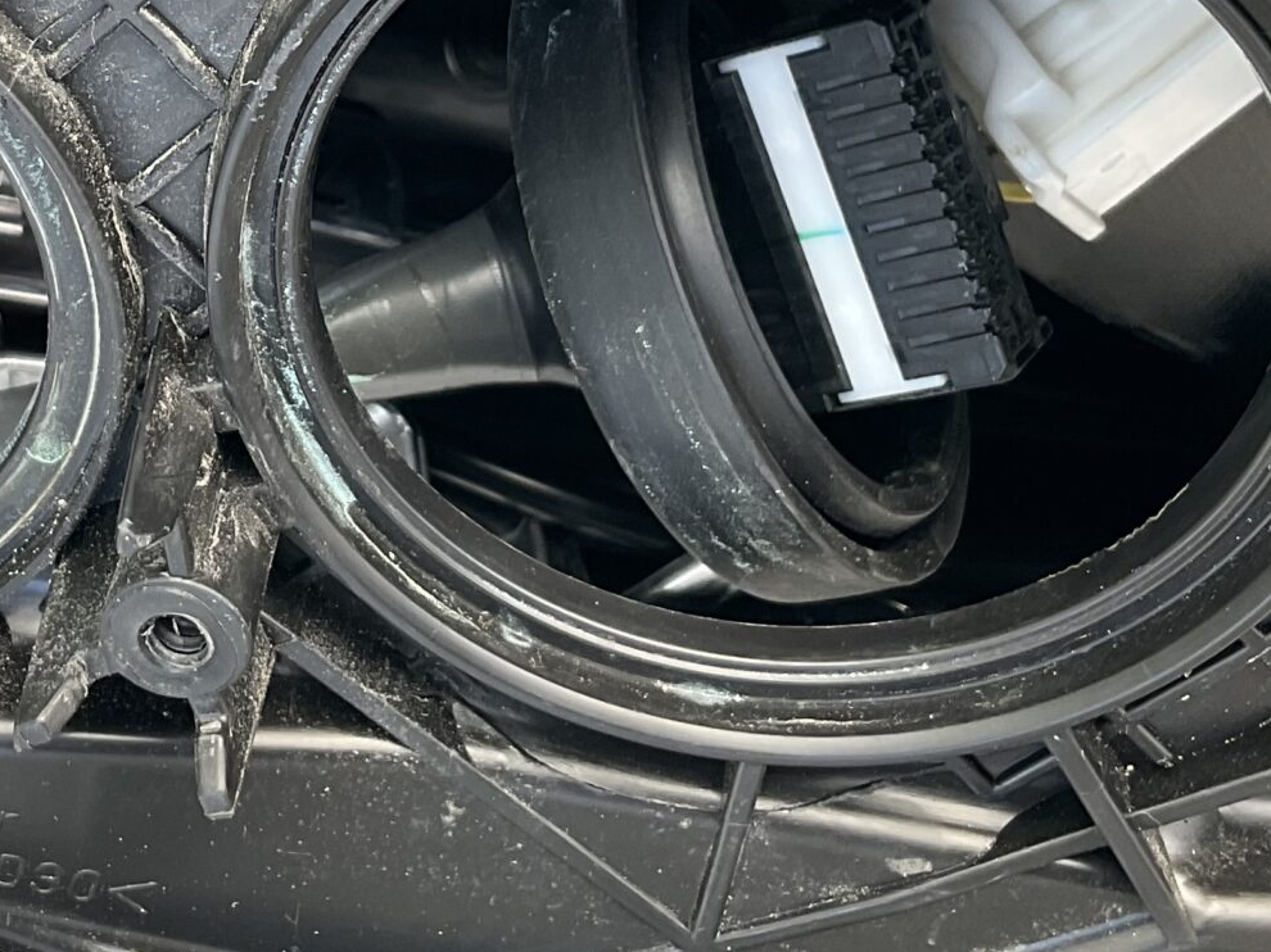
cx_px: 196
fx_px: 2753
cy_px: 3
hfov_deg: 25.4
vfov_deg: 19.1
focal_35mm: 75
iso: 40
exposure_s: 1/120
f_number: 1.8
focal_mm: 3
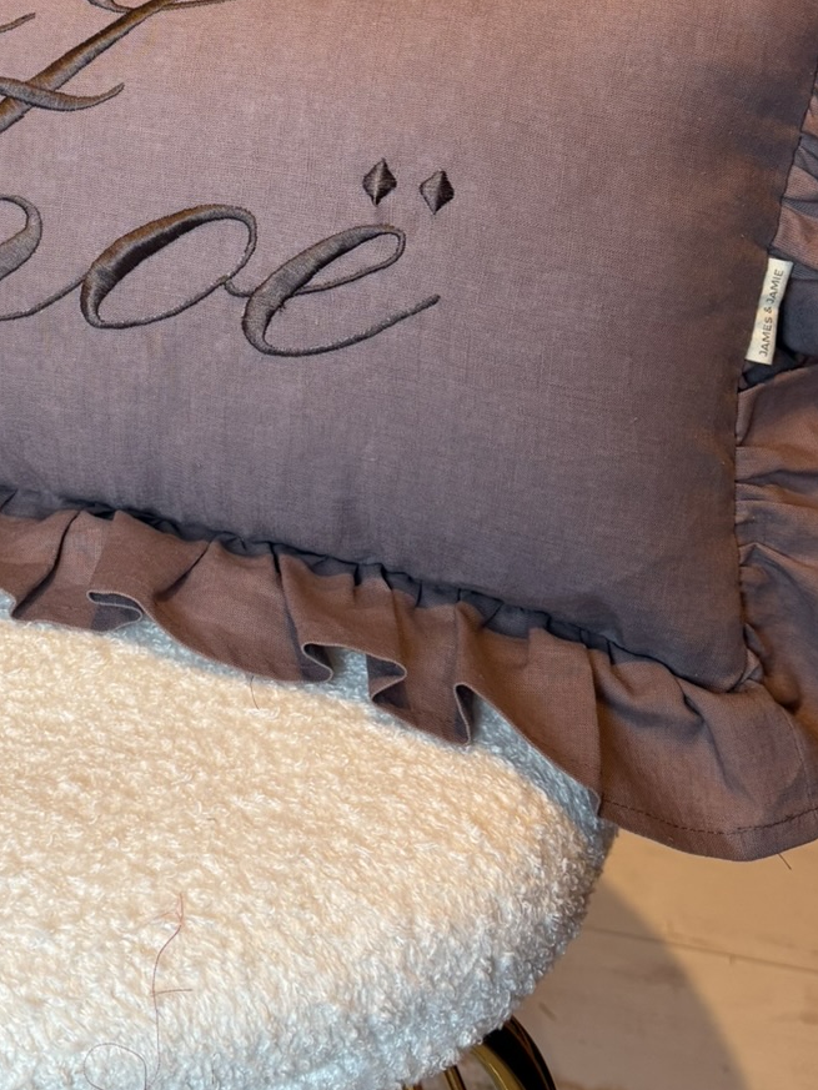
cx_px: 175
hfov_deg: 23.7
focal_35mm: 61
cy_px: 155
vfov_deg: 30.6
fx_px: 1921
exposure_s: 1/100
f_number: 1.6
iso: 100
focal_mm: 5.96
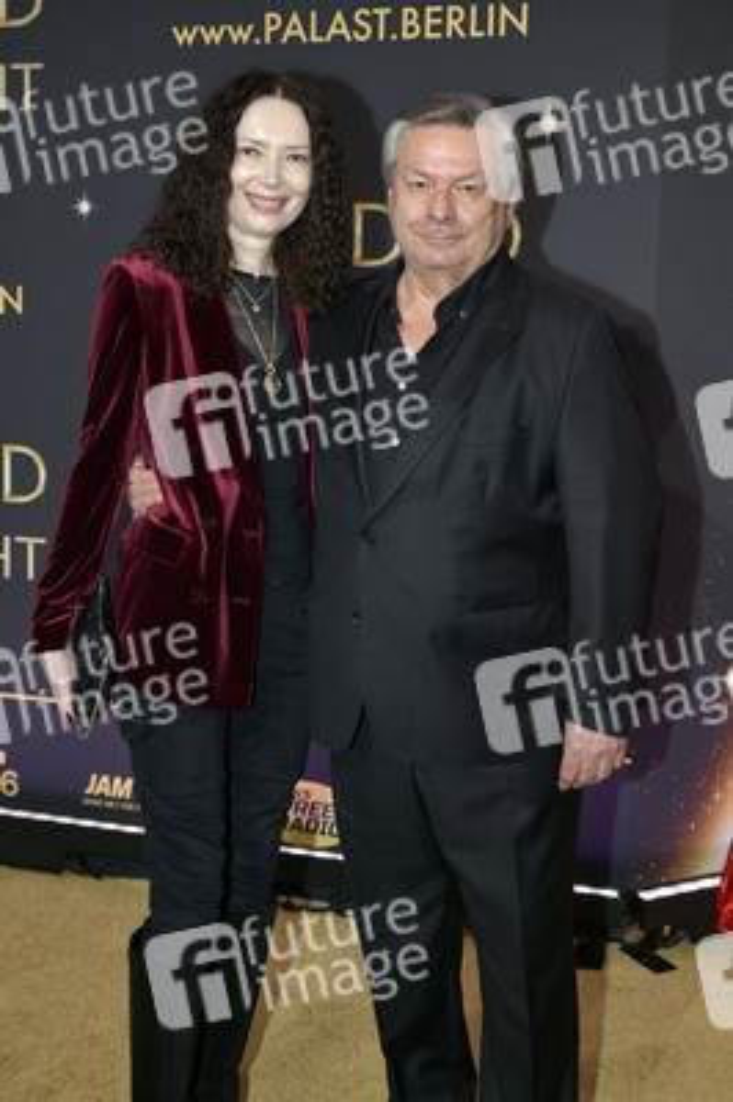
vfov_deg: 41.1
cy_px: 551
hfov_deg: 28.0
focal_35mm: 48
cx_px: 366
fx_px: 1468
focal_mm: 48
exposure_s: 1/250
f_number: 6.3
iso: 1250
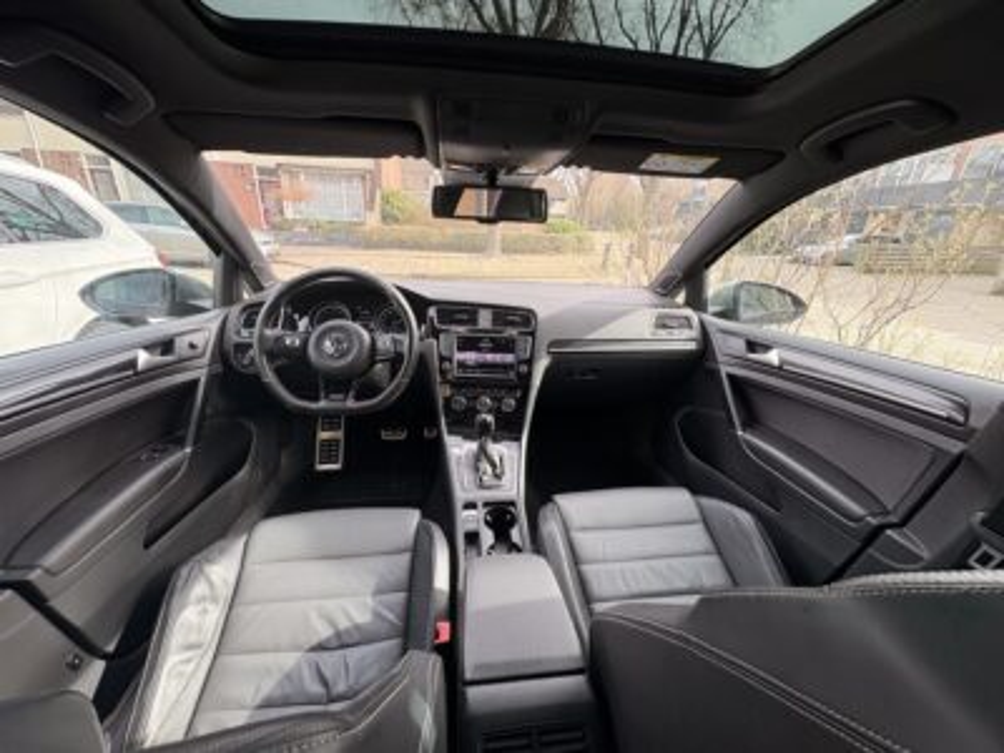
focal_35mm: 14
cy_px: 376
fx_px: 406
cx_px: 502
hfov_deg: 102.1
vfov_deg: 85.7
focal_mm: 2.22
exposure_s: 1/99
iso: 40
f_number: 2.2
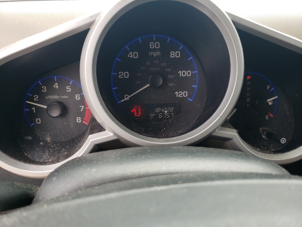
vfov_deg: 53.1
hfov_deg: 67.3
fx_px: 227
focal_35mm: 26
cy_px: 114
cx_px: 151
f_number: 1.5
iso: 50
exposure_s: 1/294
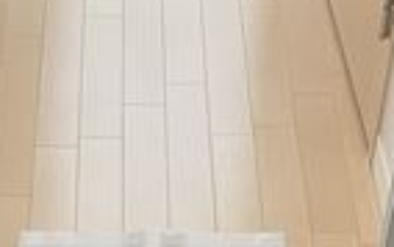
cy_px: 558
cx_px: 100
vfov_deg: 9.6
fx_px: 1333
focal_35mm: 124
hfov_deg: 16.7
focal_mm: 4.25
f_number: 1.8
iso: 160
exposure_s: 1/50
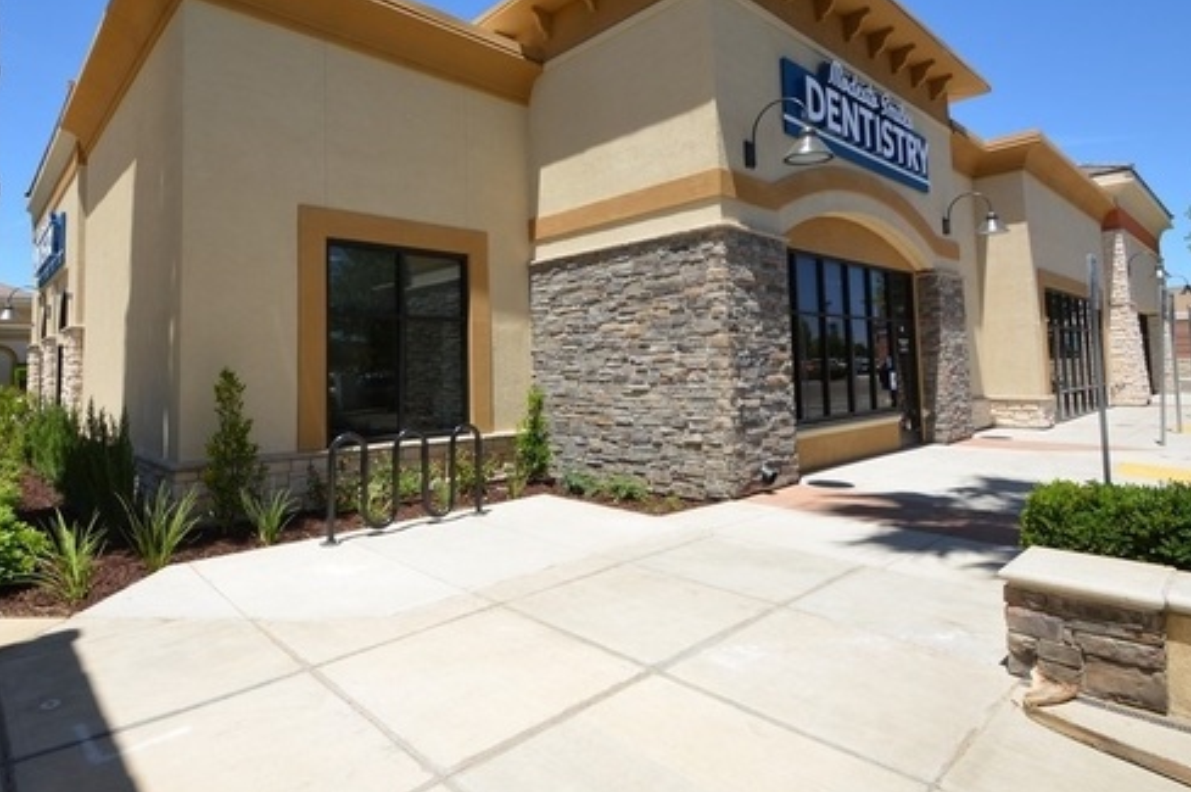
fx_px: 628
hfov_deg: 86.5
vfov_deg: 63.6
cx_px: 518
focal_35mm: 19
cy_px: 302
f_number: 9
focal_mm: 10
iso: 100
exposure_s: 1/200
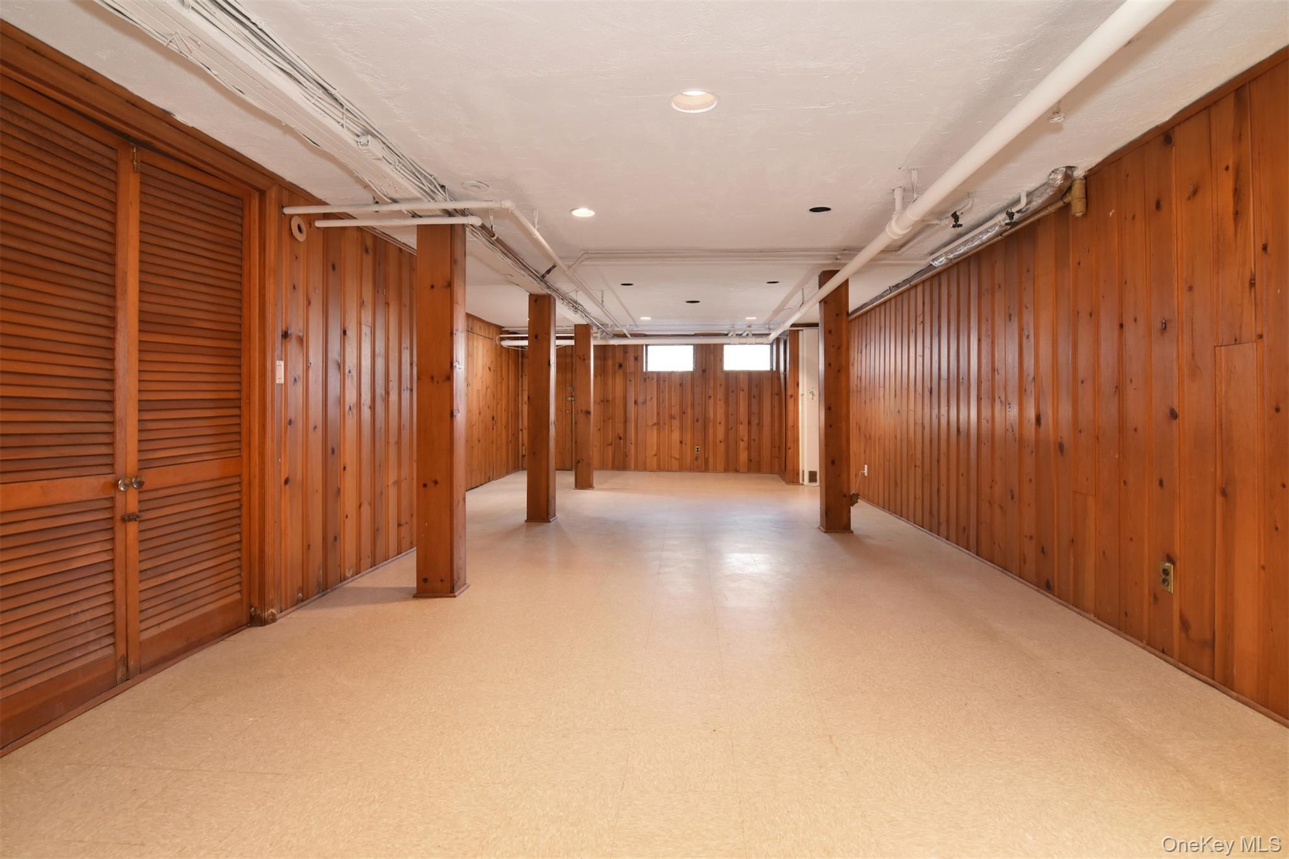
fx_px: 591
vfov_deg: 72.0
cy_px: 430
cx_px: 644
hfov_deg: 95.0
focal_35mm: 16
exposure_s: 1/50
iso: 640
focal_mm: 11
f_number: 8
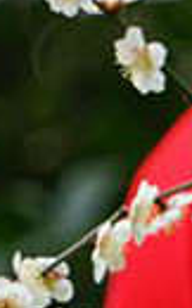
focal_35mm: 1532
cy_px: 364
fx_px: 12855
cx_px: 434
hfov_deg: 0.9
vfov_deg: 1.4
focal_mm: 201
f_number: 6.3
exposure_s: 1/250
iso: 320
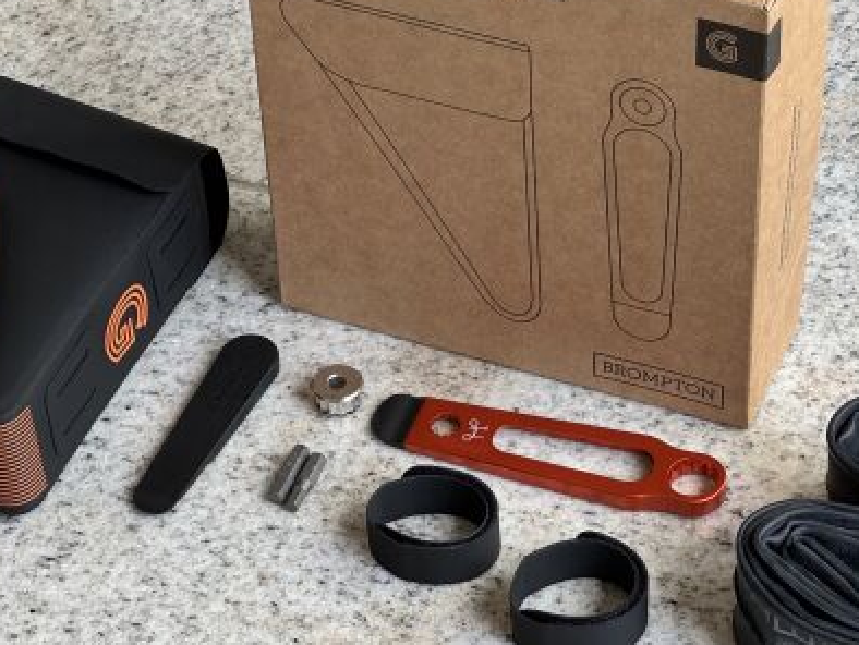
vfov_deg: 13.0
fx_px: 2831
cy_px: 270
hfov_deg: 17.2
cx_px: 512
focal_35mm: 114
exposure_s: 1/99
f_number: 2.8
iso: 100
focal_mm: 9
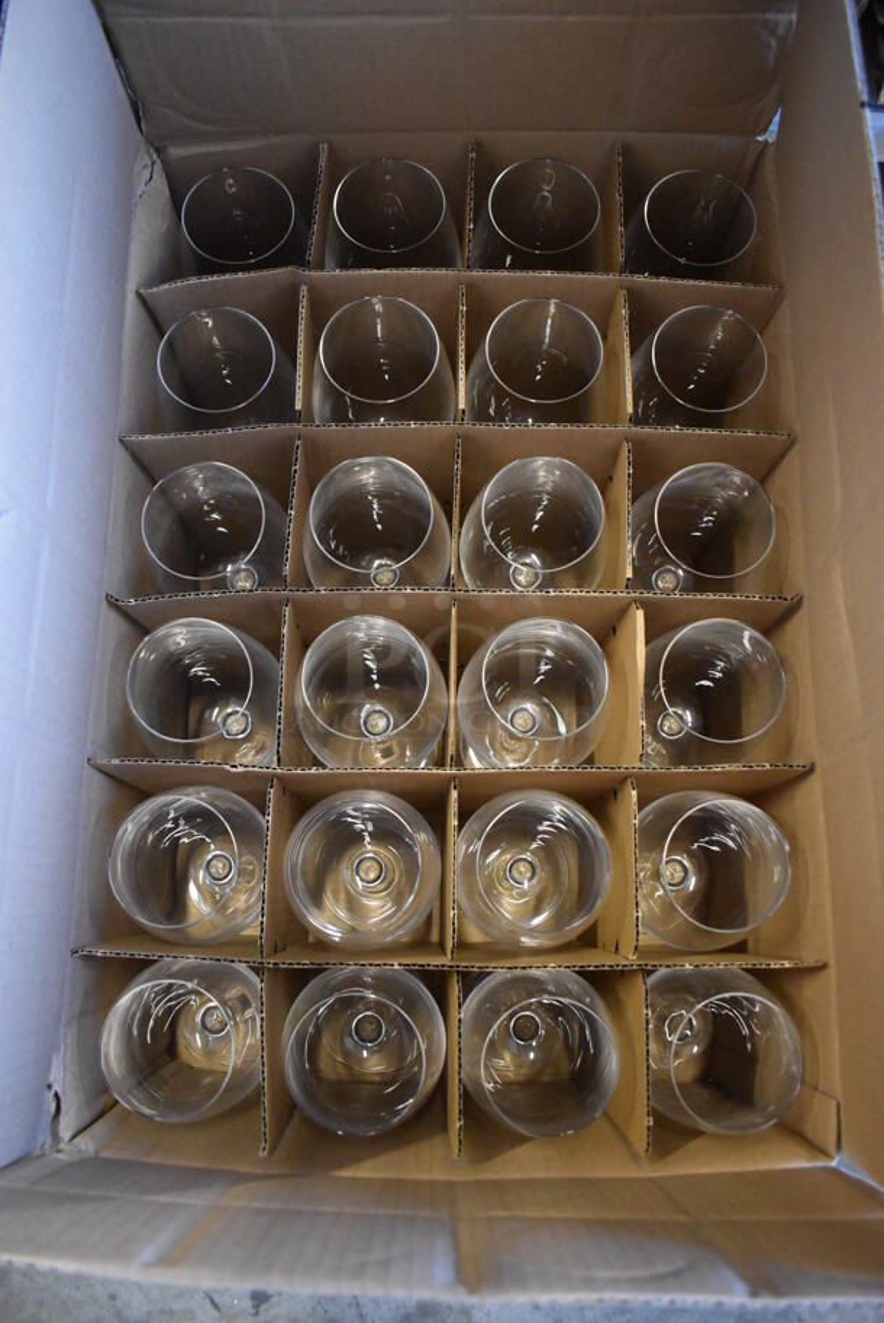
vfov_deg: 67.3
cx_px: 442
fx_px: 993
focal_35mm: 27
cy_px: 662
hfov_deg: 48.0
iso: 5600
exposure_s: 1/125
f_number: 3.5
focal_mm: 18
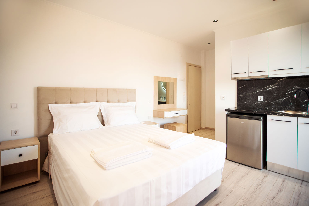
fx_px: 146
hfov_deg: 93.3
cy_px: 103
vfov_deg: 70.4
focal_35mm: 17
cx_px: 154
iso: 500
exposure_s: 1/400
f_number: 2.8
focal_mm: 17
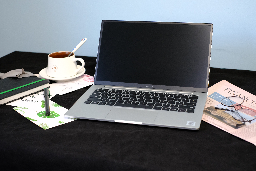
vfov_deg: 25.5
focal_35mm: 53
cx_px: 128
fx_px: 377
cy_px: 86
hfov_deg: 37.5
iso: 1600
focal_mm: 35
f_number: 4
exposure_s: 1/60
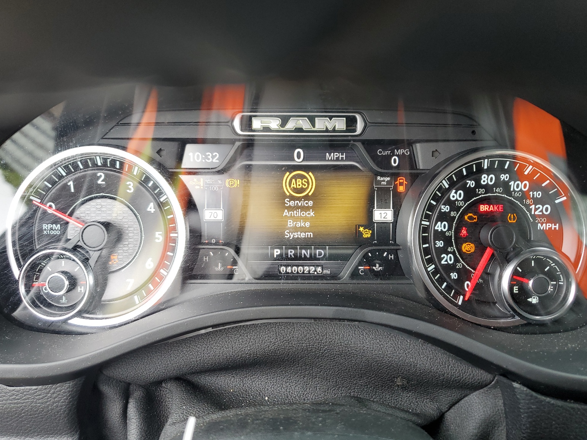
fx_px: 458
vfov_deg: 51.4
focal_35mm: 27
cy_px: 222
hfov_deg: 65.3
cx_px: 299
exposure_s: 1/60.2
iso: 53
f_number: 1.5
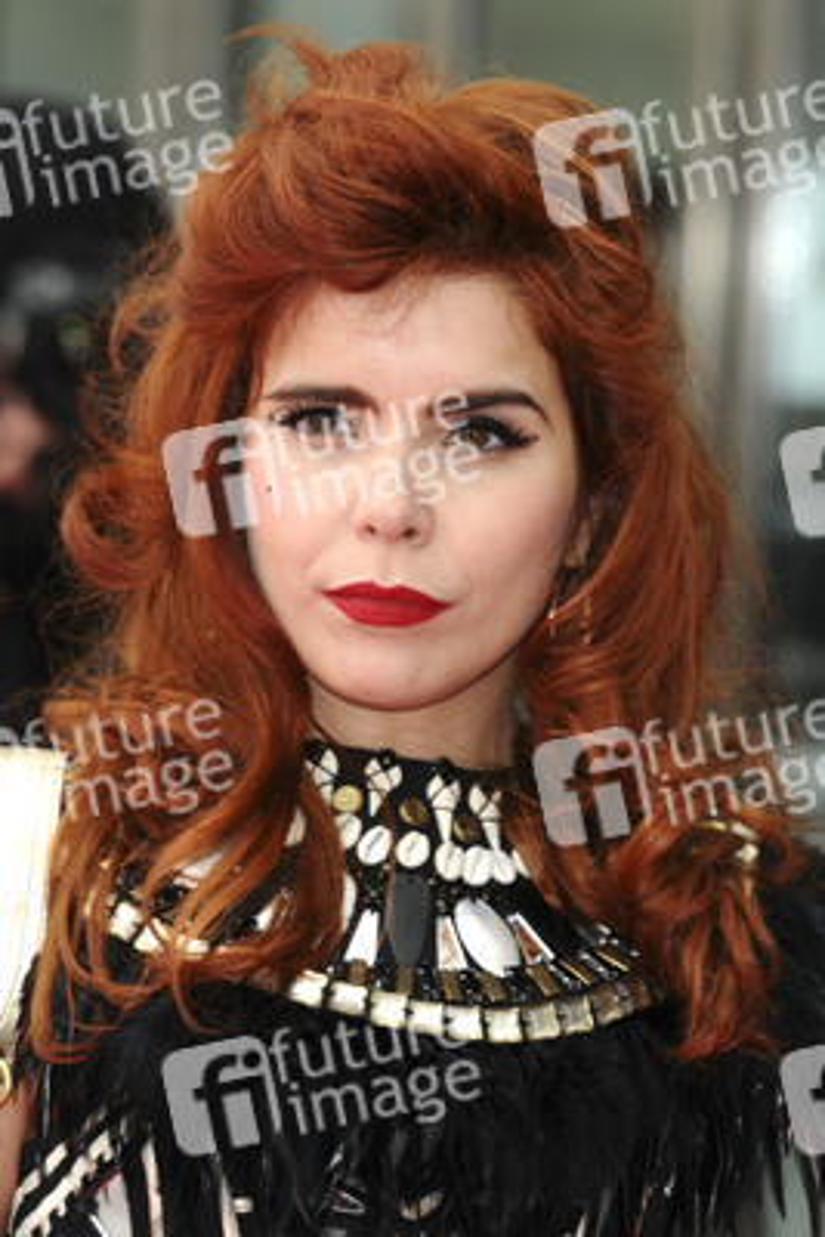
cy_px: 618
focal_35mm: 168
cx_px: 412
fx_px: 5770
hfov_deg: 8.2
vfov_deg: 12.2
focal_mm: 112
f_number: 5
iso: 400
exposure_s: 1/200
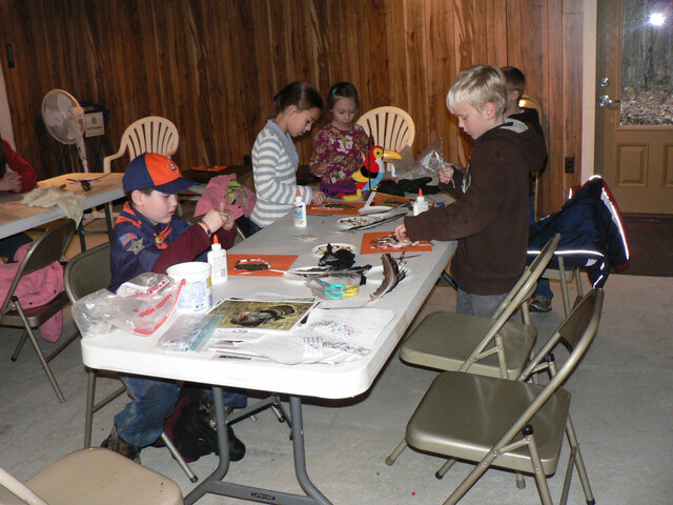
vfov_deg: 39.7
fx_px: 700
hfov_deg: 51.4
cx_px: 336
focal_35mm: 36
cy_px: 252
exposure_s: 1/60
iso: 200
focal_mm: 6
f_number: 2.8
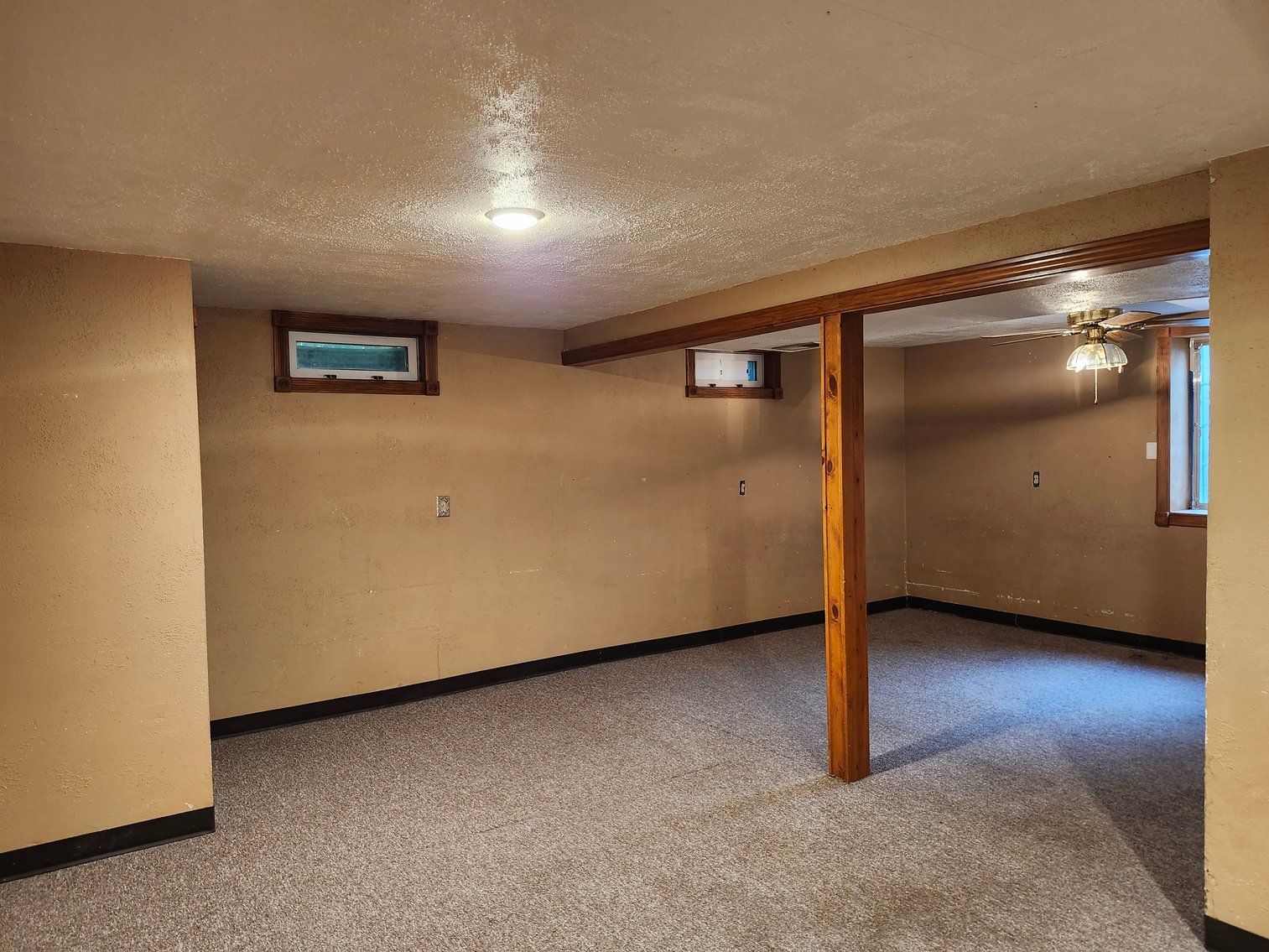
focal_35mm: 23
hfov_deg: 73.9
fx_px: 843
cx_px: 634
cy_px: 476
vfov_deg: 58.9
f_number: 1.8
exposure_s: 1/24
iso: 500
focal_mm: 5.54
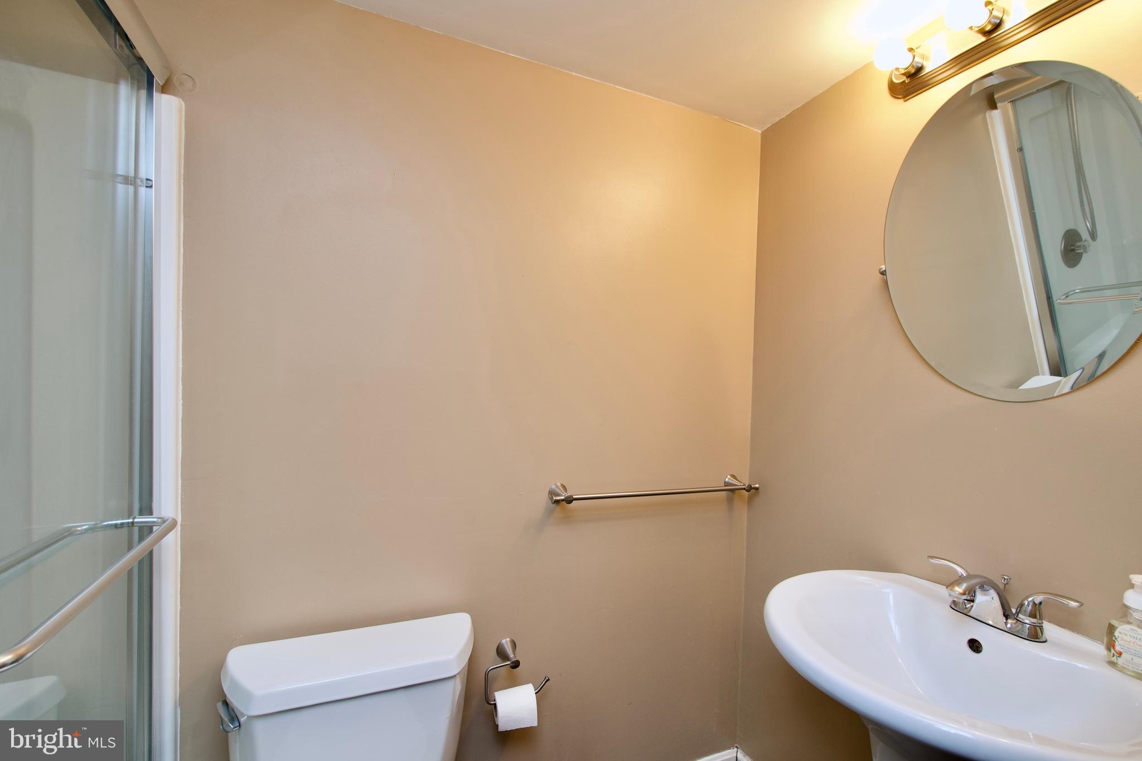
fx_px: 476
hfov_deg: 100.4
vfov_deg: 77.3
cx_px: 571
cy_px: 380
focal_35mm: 15
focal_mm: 10
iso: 320
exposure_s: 1/20
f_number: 7.1
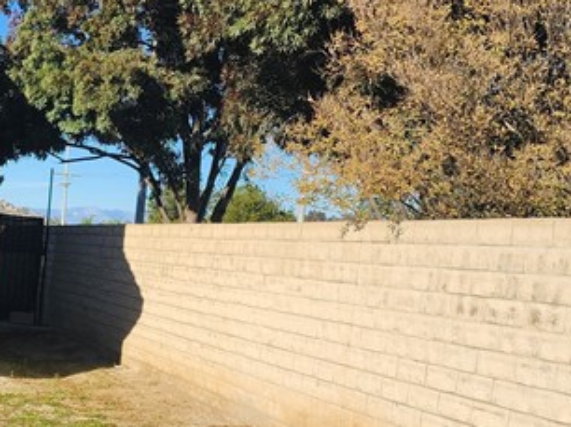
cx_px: 71
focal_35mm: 77
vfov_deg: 18.9
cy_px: 343
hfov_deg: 24.7
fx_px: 1269
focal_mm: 6.4
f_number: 1.8
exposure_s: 1/994
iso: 12
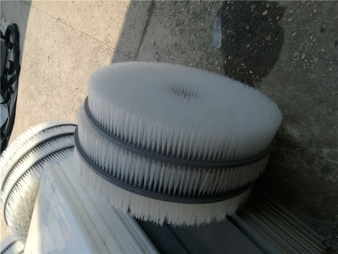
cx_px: 169
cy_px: 127
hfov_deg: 65.3
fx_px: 264
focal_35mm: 27
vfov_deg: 51.4
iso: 50
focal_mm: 4.04
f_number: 2
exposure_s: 1/561
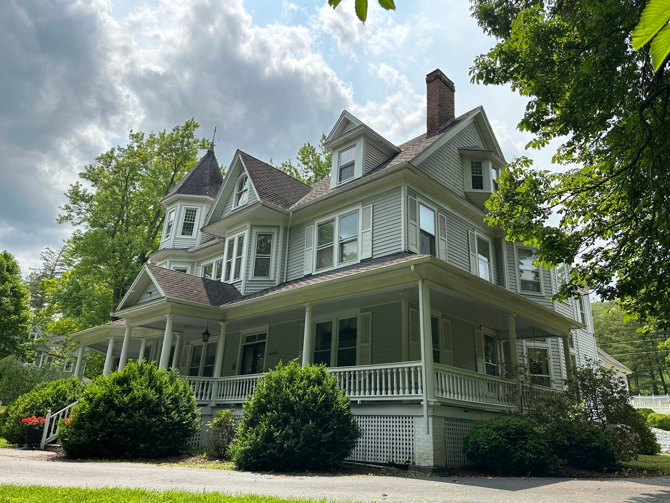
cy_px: 257
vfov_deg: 54.9
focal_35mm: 25
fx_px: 484
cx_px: 344
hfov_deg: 69.4
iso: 80
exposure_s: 1/3861
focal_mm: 6.86
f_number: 1.78
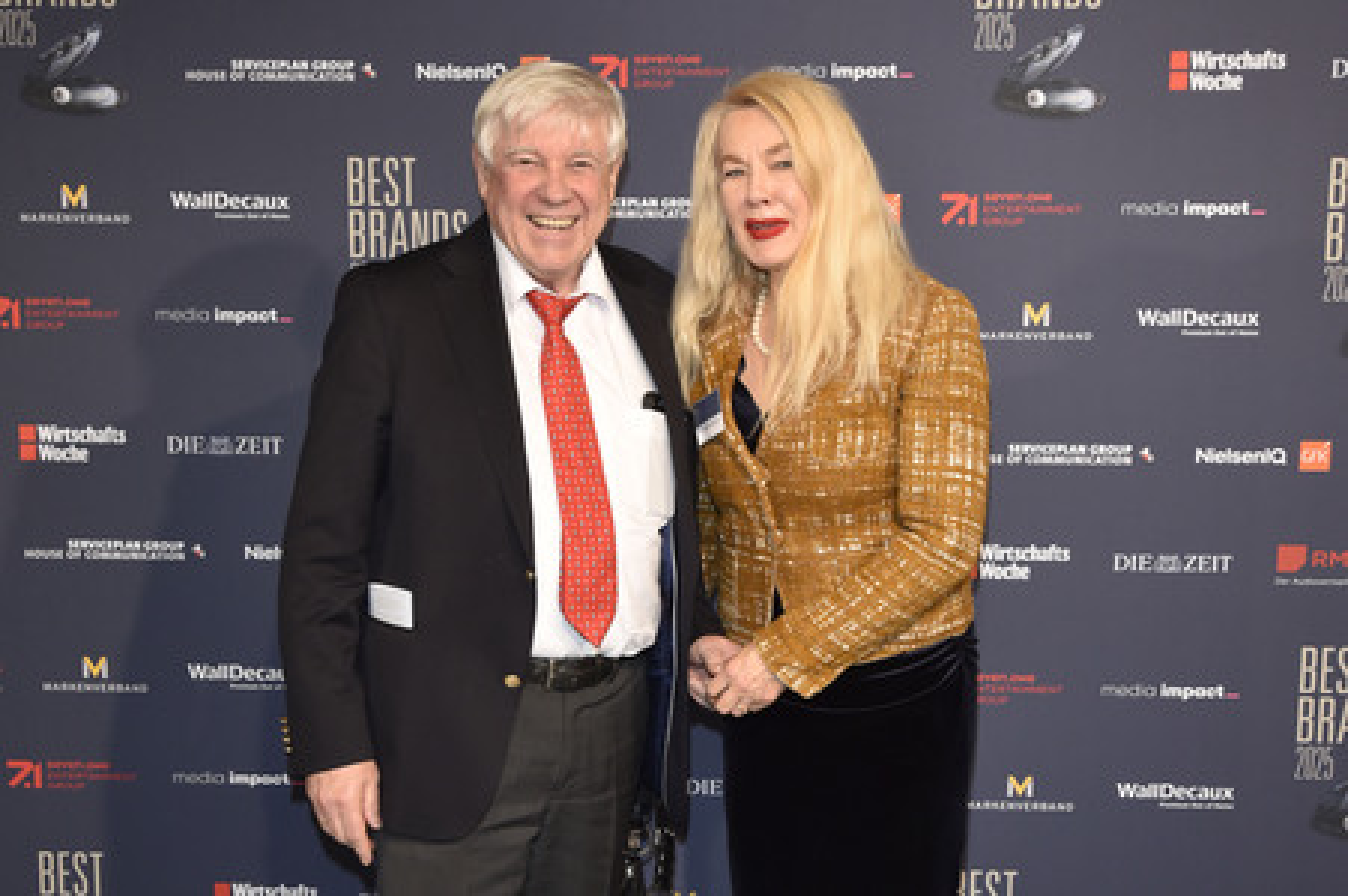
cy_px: 448
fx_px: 1422
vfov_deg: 35.0
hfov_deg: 50.7
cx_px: 674
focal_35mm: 38
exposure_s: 1/250
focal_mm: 38
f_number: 7.1
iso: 1250
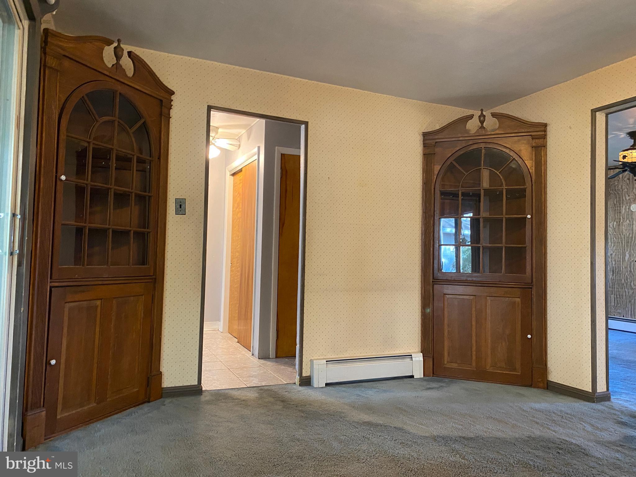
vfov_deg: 53.1
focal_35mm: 26
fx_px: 478
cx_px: 318
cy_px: 238
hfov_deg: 67.3
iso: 400
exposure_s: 1/40
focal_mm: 4.25
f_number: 1.8
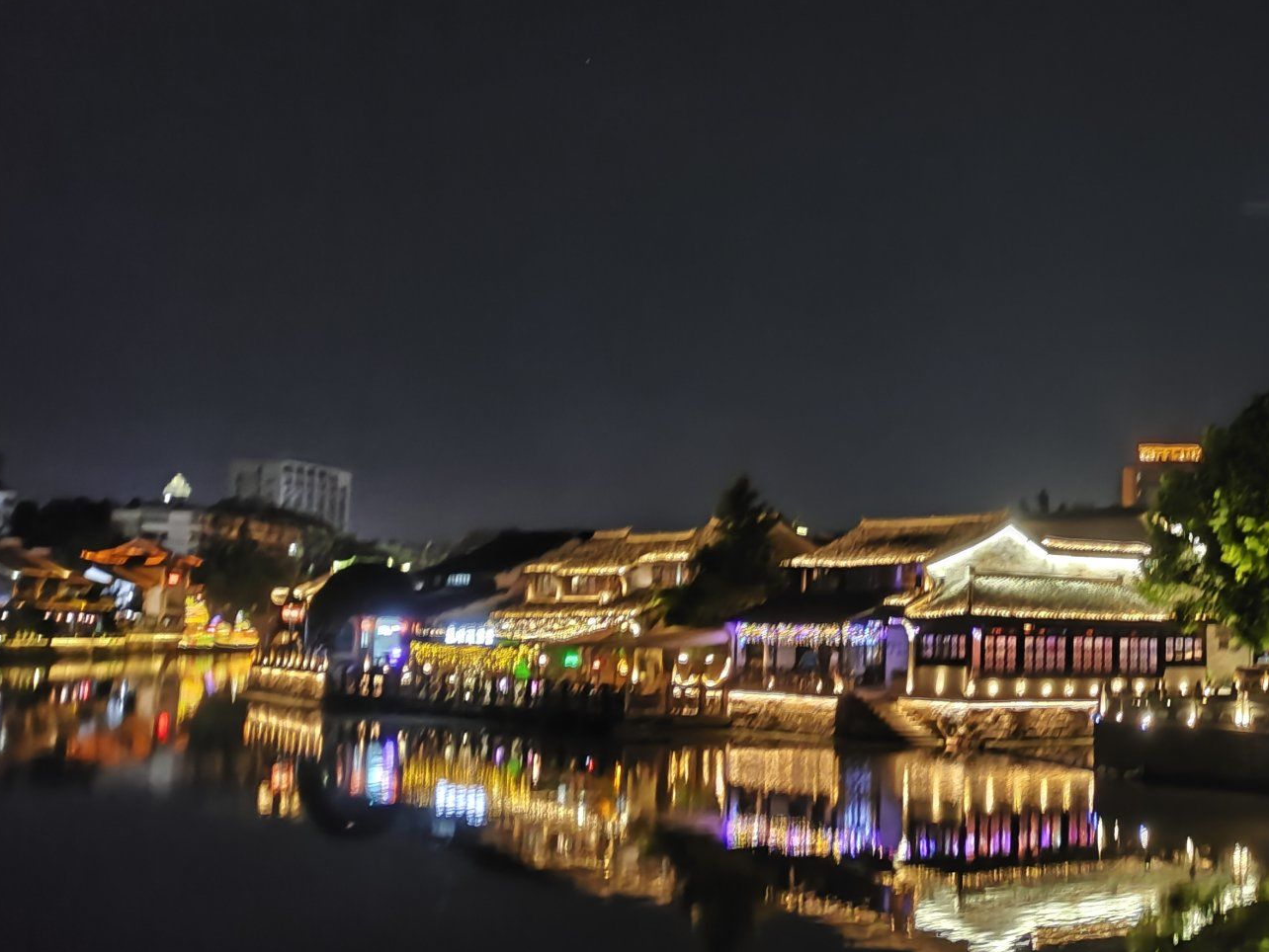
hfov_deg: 34.9
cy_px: 433
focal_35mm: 51
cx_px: 1183
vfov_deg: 28.6
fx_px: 1870
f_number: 1.8
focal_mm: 4.68
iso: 2120
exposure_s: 1/11.6
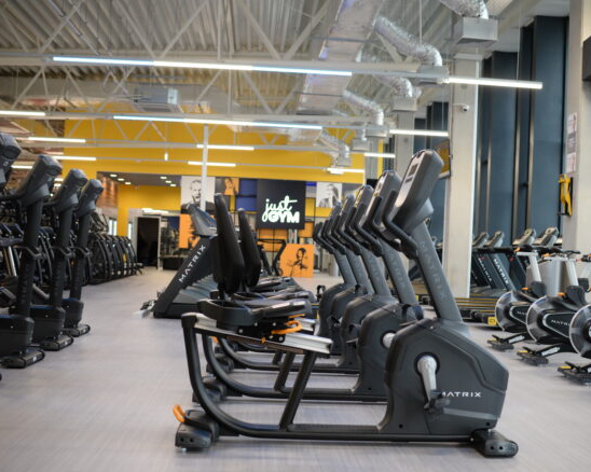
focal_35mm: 48
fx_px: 839
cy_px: 262
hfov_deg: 38.7
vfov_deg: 31.4
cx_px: 338
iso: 1250
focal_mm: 35
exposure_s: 1/200
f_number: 3.2
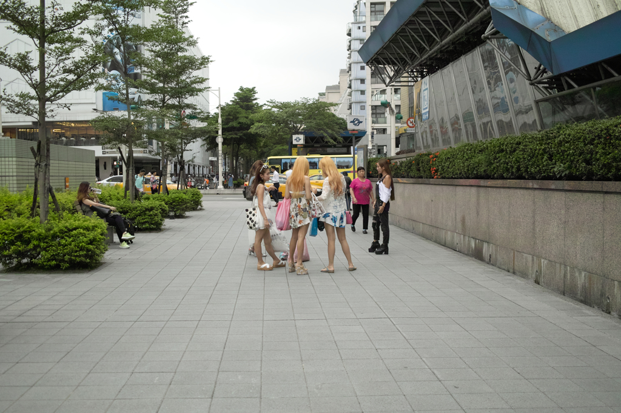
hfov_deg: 47.4
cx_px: 310
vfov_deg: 32.6
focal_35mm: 41
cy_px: 206
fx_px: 707
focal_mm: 24.2
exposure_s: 1/500
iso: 400
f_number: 2.8
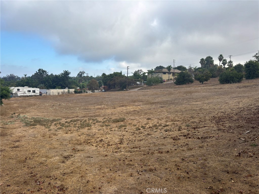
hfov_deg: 67.3
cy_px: 97
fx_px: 195
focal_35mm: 26
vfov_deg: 53.1
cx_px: 130
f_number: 1.6
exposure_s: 1/1458
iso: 50
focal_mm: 5.96
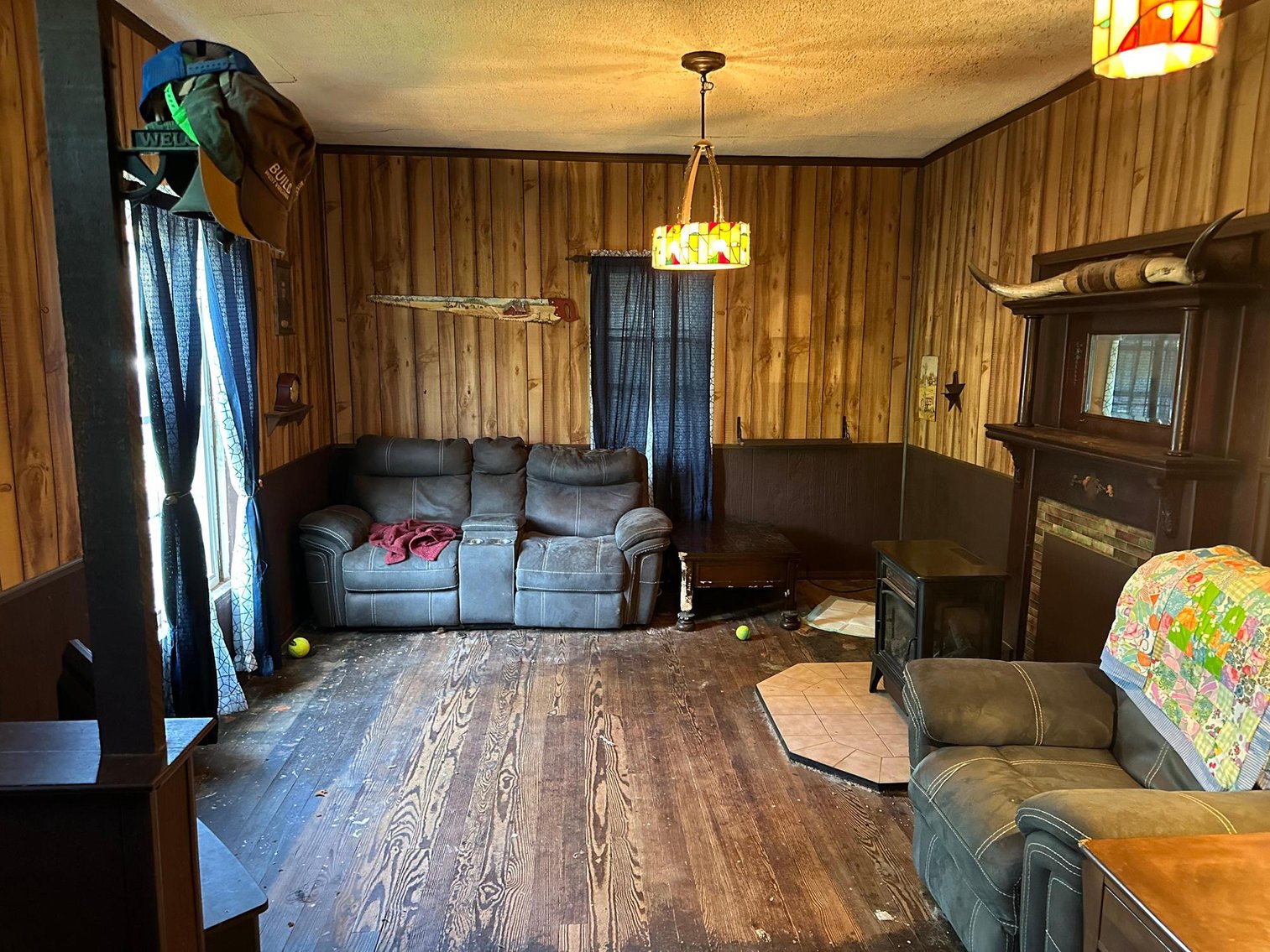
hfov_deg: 71.6
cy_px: 476
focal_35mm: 24
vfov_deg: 56.8
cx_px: 635
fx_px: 881
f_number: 1.78
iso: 800
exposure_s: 1/40
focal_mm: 6.86
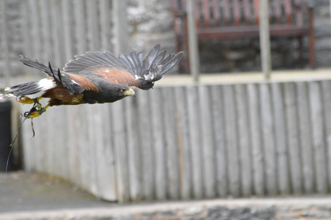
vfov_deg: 3.4
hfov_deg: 5.1
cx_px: 166
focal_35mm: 405
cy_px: 110
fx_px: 3721
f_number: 9
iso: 6400
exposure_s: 1/4000
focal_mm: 270
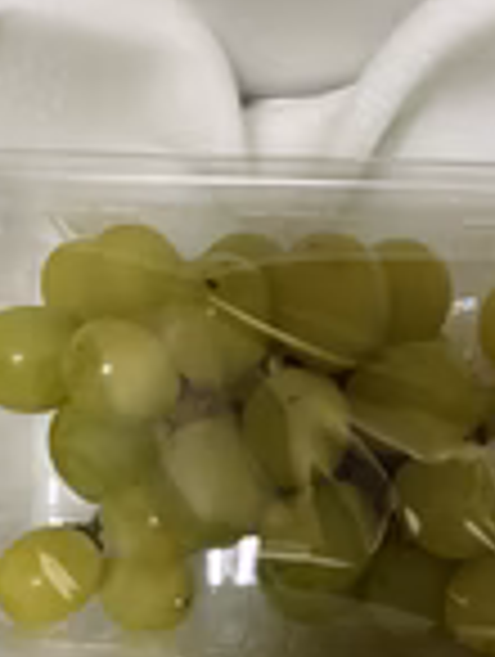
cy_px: 810
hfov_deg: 20.8
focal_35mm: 71
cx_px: 238
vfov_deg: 24.5
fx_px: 1350
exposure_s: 1/40
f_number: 1.6
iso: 400
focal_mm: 5.96
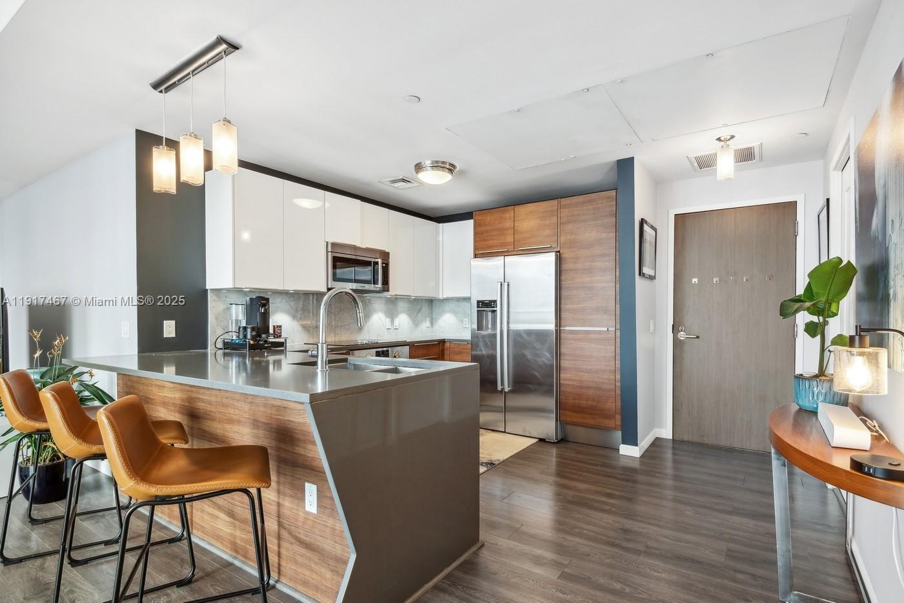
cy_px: 302
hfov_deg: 93.3
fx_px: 427
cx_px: 452
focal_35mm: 17
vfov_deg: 70.5
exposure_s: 1/10
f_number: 8
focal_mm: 17
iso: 250
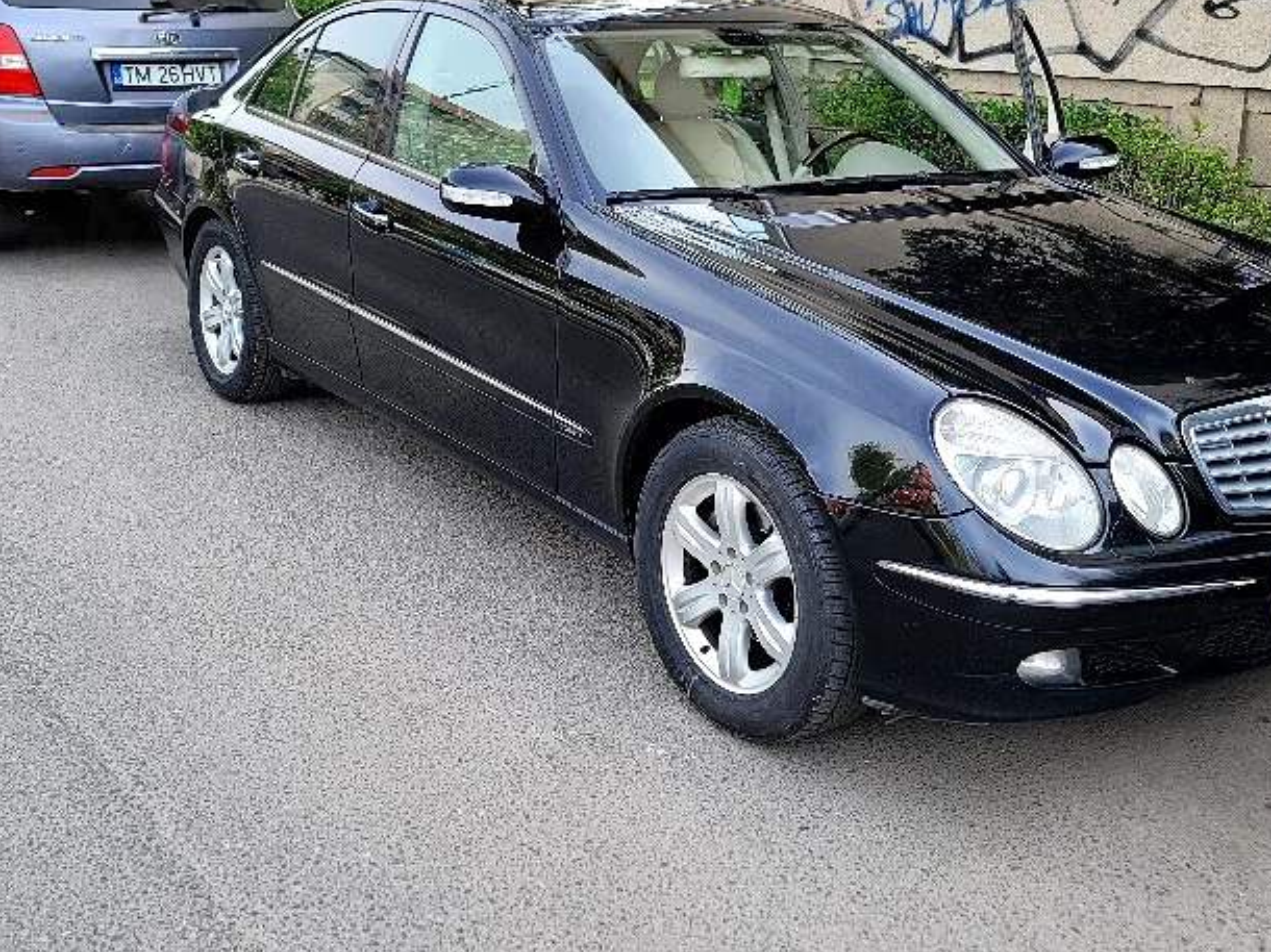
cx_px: 706
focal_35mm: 41
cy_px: 304
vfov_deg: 34.7
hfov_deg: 45.7
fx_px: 1505
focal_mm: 7
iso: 20
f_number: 1.8
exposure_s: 1/200
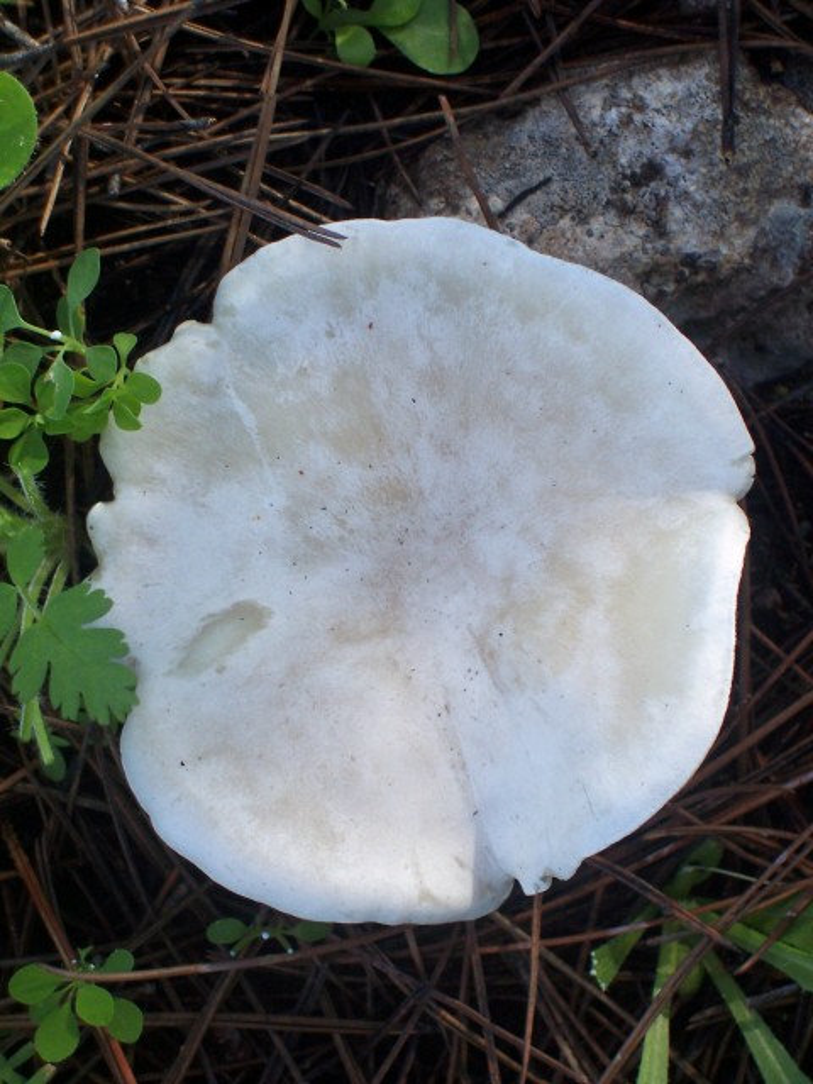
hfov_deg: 14.5
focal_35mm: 102
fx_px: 3194
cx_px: 406
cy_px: 542
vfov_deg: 19.3
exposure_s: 1/90
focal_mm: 16.8
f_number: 4.6
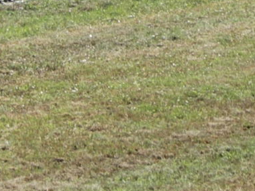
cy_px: -197
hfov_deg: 3.1
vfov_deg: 2.3
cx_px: -28
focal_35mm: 631
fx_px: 4648
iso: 50
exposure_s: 1/320
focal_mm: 30.3
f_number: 5
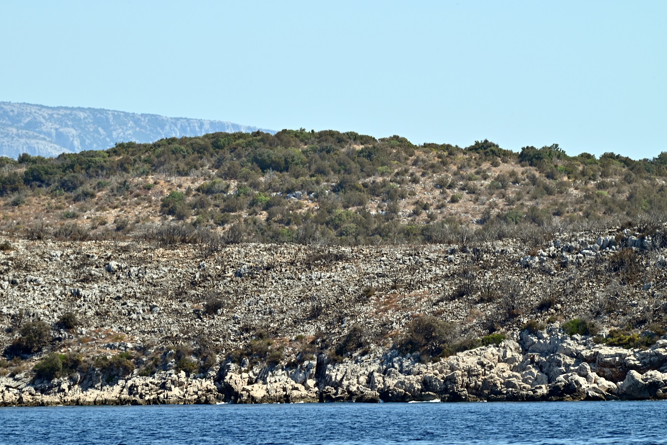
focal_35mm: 300
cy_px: 222
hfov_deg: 6.9
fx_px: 5560
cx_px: 334
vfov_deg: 4.6
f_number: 16
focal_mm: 300
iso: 450
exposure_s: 1/320
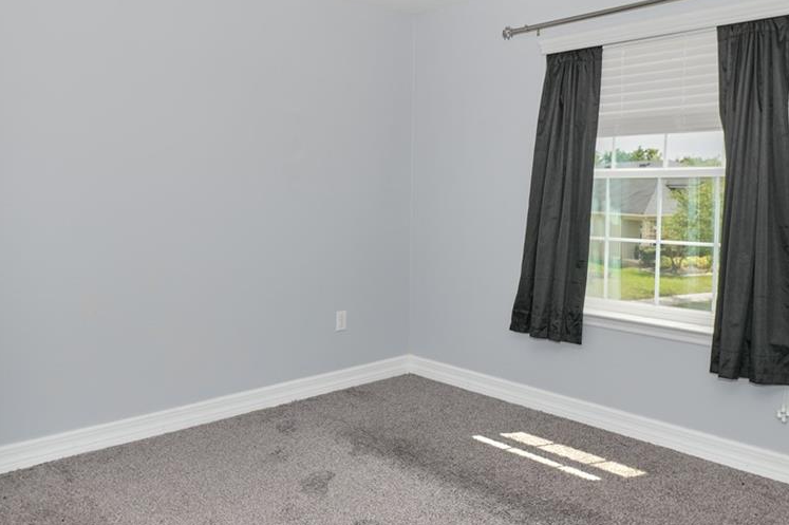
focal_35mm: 30
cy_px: 231
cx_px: 334
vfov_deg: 43.5
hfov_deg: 61.6
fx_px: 657
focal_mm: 14
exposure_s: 1/200
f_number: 5
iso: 160
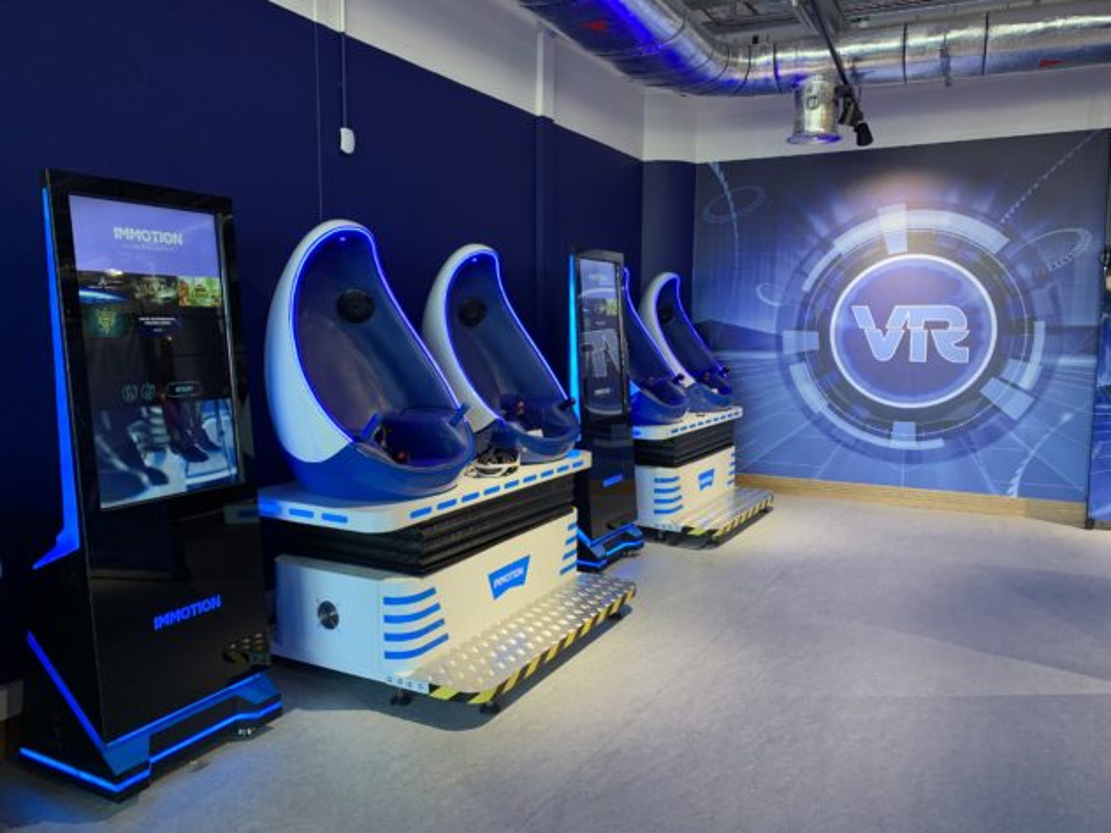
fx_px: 834
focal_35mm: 26
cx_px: 556
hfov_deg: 67.3
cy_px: 416
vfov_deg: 53.1
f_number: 1.8
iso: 50
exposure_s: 1/50
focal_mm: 4.25
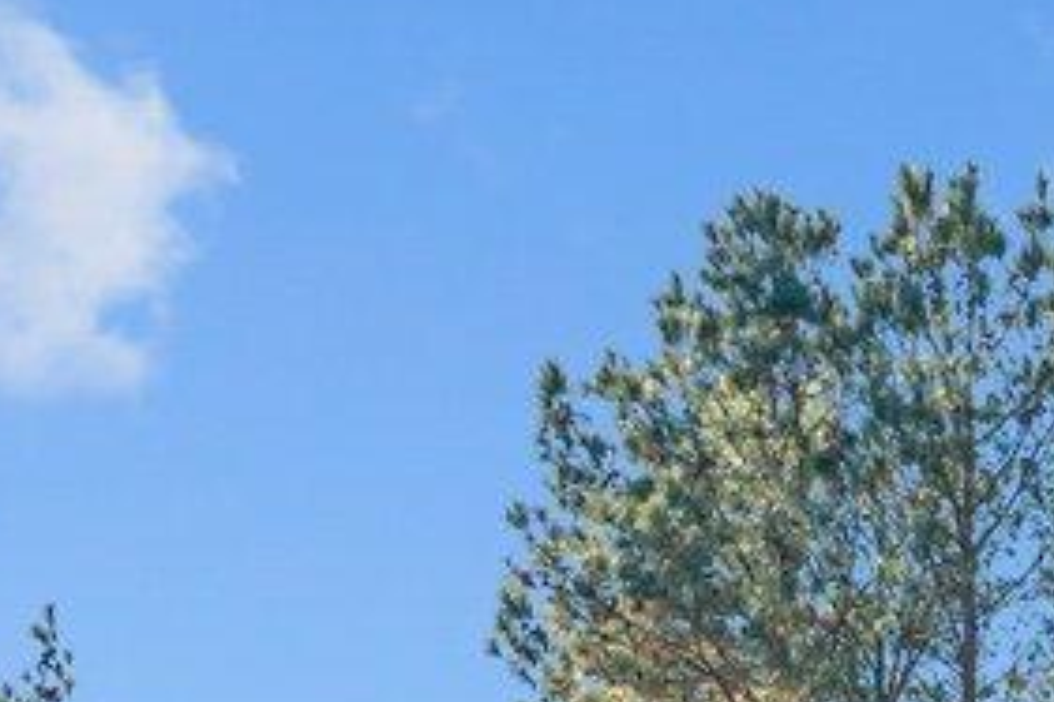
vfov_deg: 7.7
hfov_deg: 12.5
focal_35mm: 157
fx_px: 4583
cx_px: 1575
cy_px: 2050
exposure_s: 1/200
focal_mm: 21.5
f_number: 8
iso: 400
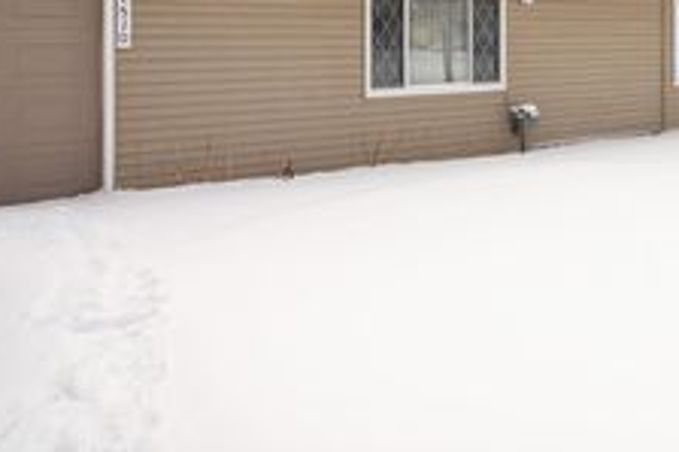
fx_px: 1263
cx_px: 667
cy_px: 17
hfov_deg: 28.4
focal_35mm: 67
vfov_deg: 19.8
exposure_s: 1/2000
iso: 1250
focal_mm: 30
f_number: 9
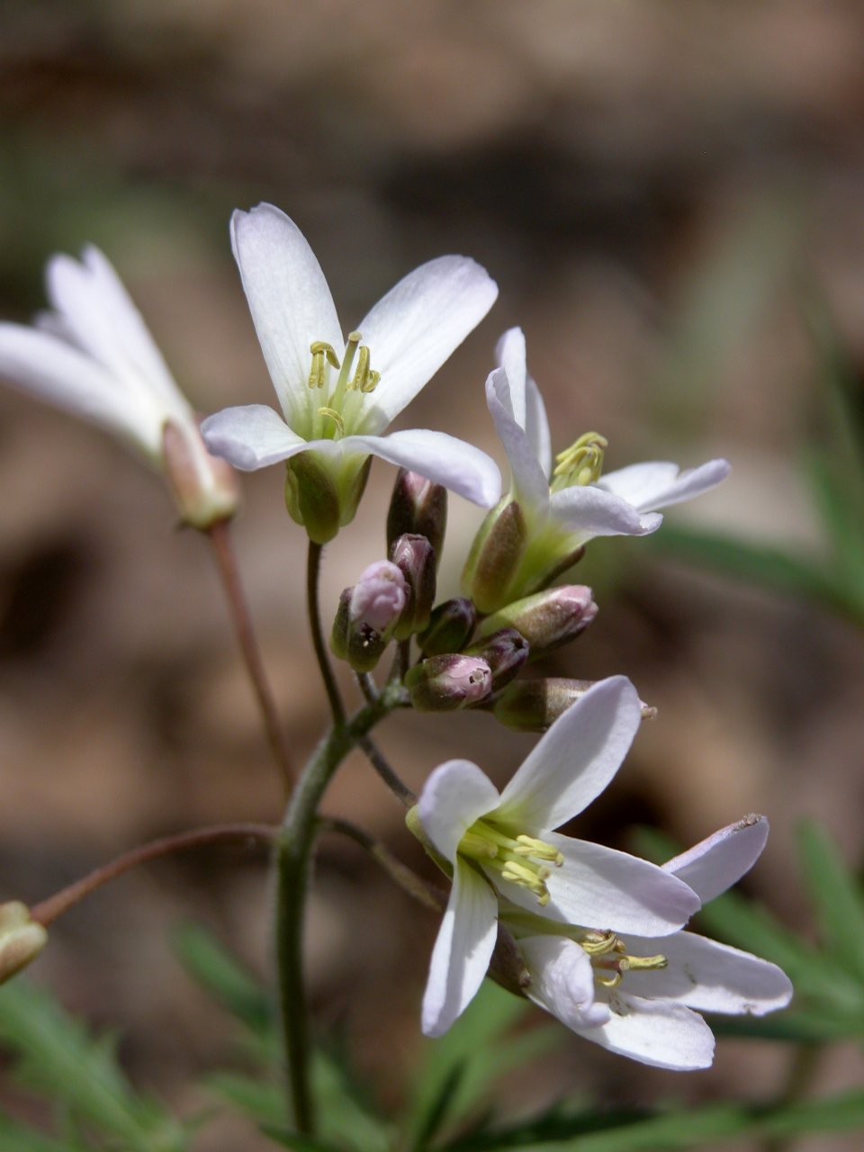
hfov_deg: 7.8
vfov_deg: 10.4
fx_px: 6356
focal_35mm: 191
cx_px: 432
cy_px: 576
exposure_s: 1/890
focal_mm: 48.5
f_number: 4
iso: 100
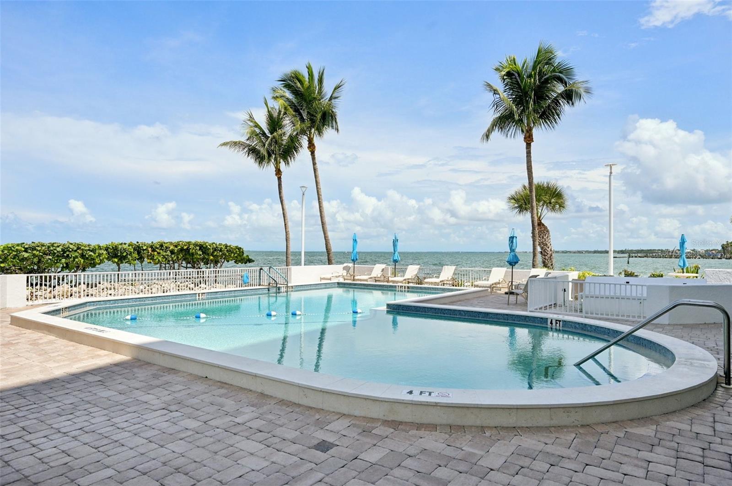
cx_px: 366
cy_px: 243
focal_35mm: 22
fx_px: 437
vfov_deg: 58.2
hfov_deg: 79.9
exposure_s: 1/2500
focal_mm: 21.5
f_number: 8
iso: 400
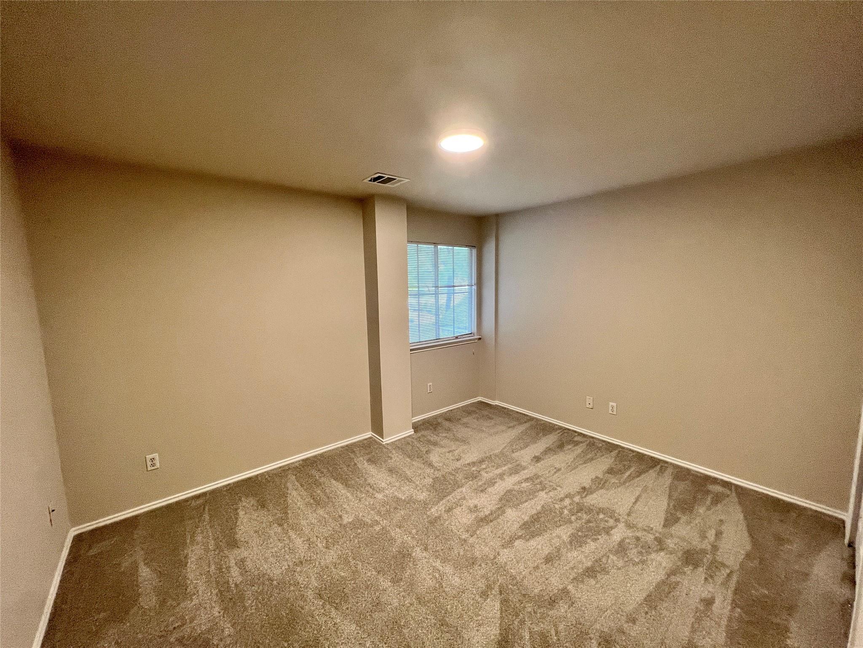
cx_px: 432
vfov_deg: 89.9
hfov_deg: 106.2
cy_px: 324
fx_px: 324
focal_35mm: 13
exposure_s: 1/60
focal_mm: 1.57
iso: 320
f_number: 1.8
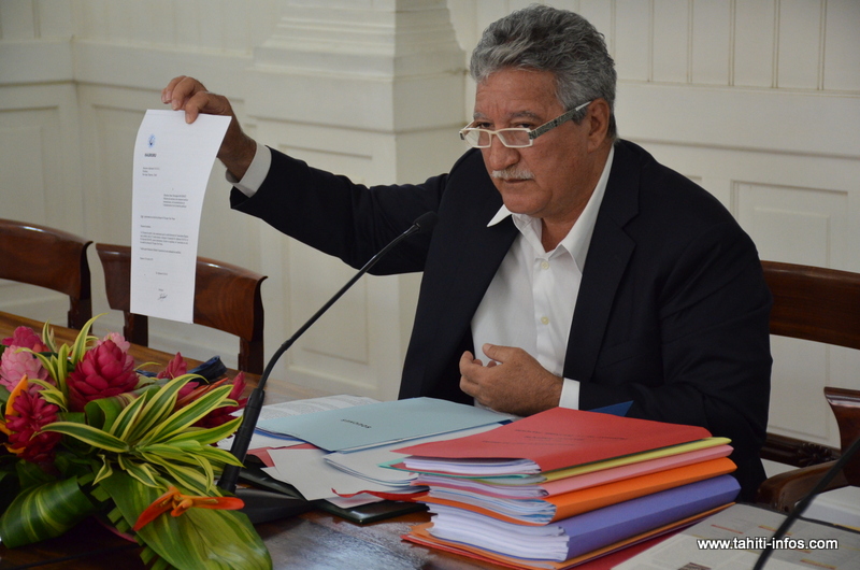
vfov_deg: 14.6
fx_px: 2217
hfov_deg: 22.0
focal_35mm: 93
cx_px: 430
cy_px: 285
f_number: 5
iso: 2000
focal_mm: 62
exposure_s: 1/100
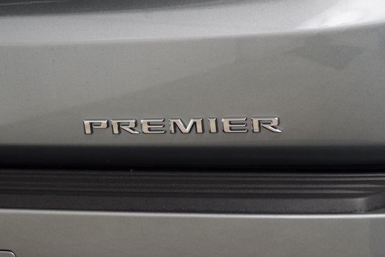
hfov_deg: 19.5
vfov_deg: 13.0
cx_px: 192
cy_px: 128
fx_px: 1123
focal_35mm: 105
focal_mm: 70
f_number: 5.6
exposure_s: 1/30
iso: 1600
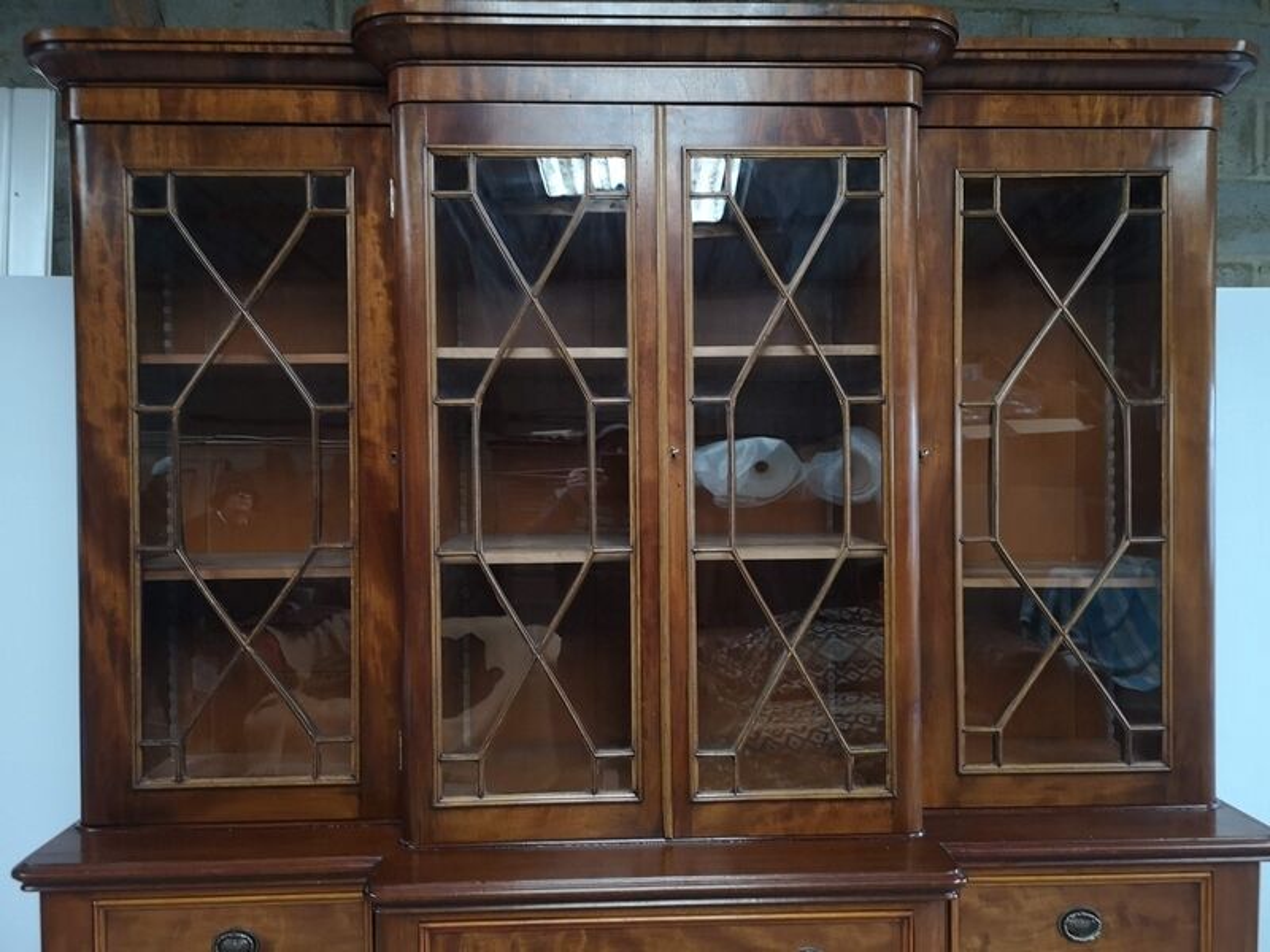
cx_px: 635
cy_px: 476
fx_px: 991
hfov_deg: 65.3
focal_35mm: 27
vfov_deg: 51.4
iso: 500
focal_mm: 5.58
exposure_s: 1/25
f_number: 1.8
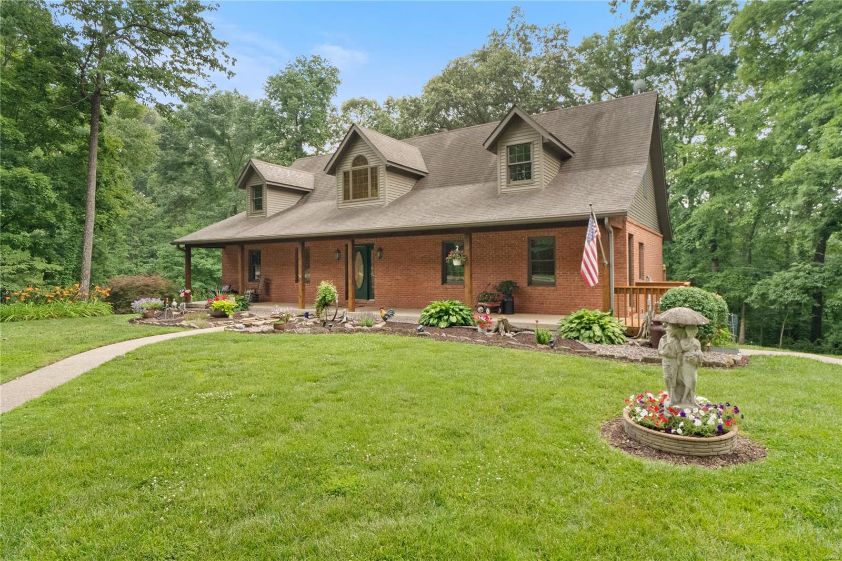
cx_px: 421
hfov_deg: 84.0
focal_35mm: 20
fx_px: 468
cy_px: 280
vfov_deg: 61.9
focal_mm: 10
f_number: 10
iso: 800
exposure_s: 1/40
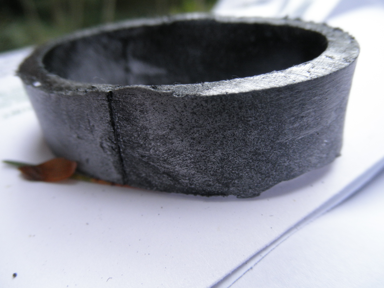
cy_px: 144
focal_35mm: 28
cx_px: 192
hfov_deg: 63.4
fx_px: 311
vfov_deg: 49.7
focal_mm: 5
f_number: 3
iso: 200
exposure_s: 1/25
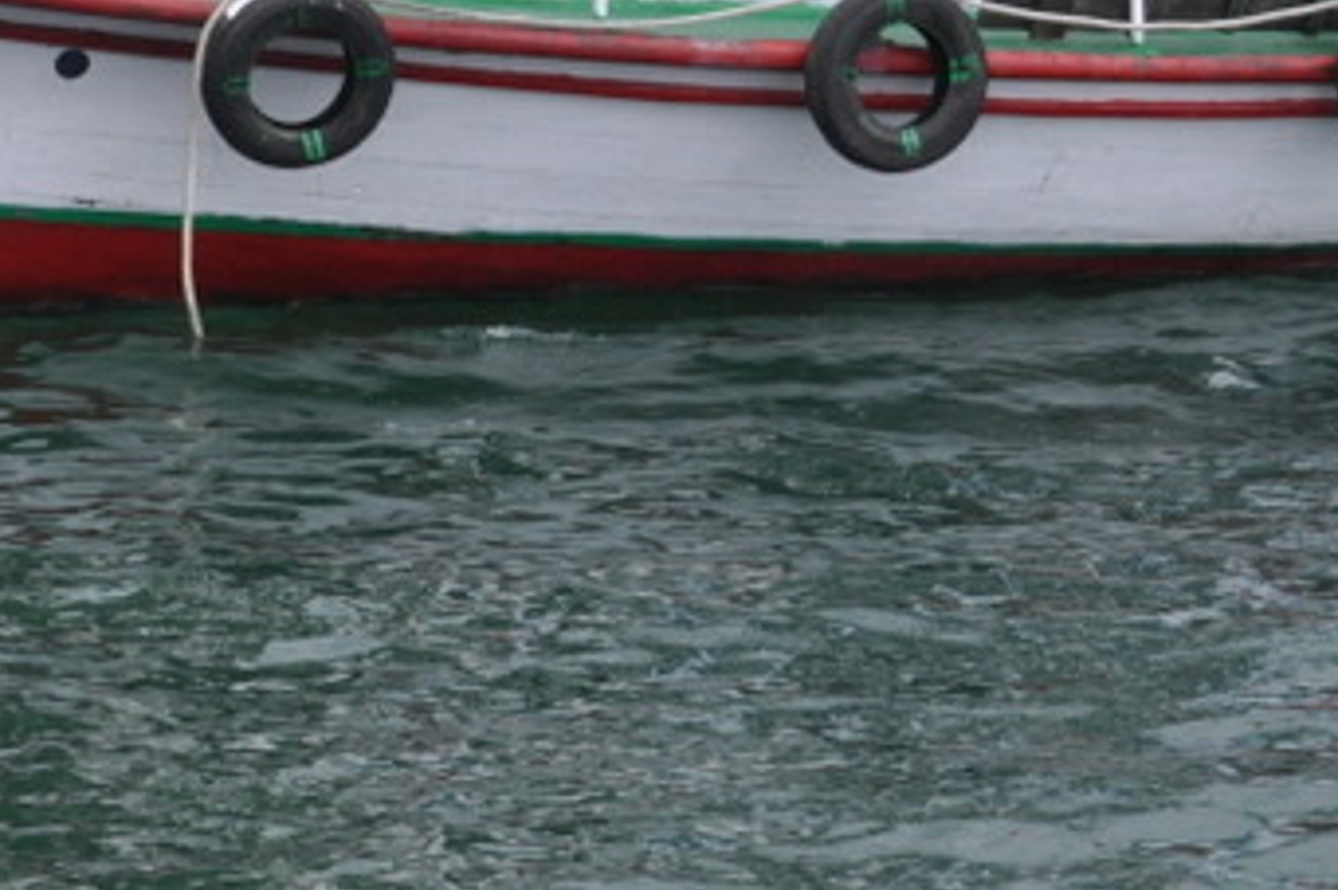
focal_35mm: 171
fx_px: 6352
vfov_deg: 7.9
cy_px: -310
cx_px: 1240
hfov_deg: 11.9
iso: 1000
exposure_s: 1/200
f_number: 14
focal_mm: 38
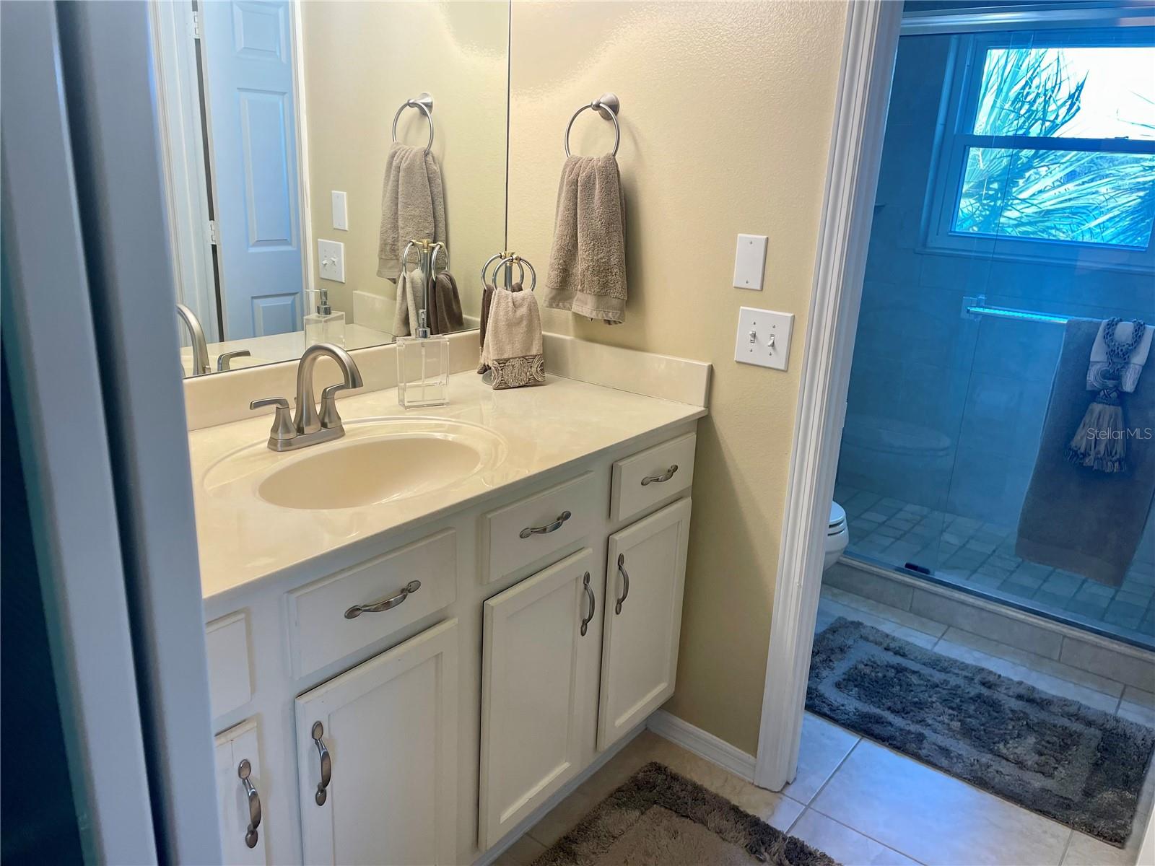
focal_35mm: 26
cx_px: 578
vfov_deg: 53.1
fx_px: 868
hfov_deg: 67.3
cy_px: 433
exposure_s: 1/120
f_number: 1.6
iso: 80
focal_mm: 4.2
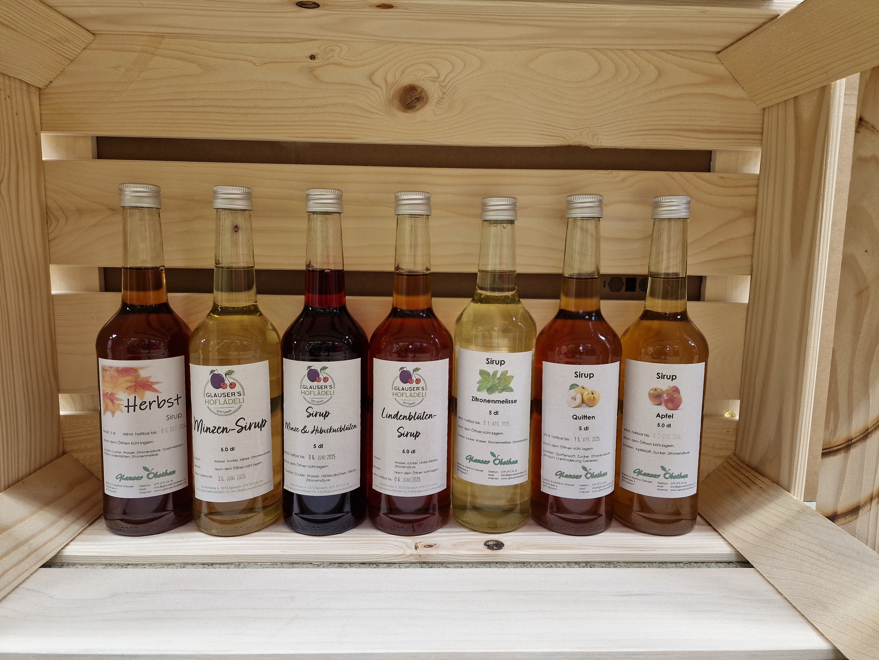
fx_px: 584
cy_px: 330
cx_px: 440
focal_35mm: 23
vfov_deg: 58.9
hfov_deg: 73.9
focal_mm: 6.4
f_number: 1.8
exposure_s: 1/100
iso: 50
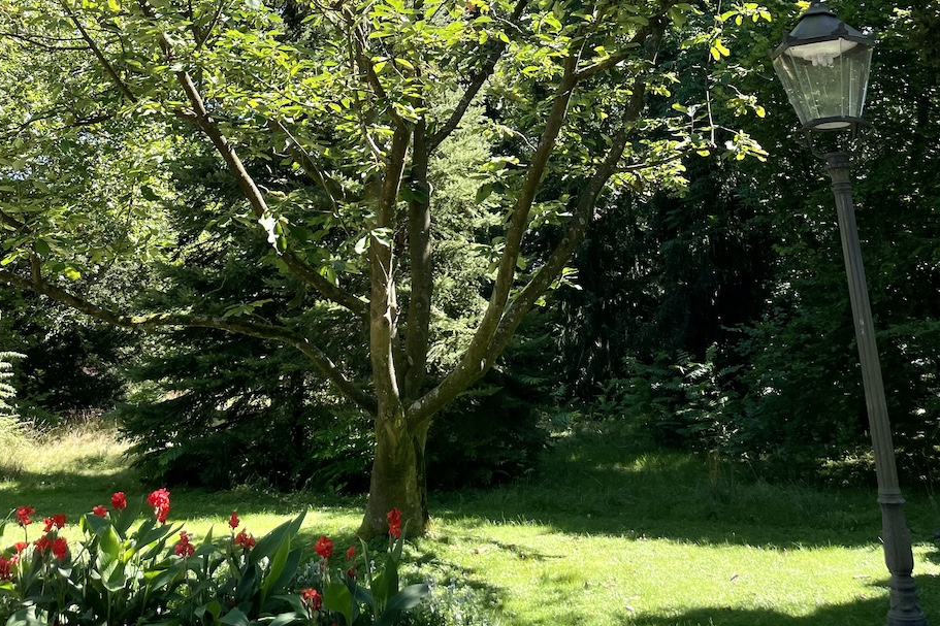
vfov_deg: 32.8
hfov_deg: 50.7
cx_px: 453
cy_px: 33
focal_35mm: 38
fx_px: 992
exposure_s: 1/1043
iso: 32
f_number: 1.6
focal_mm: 4.2
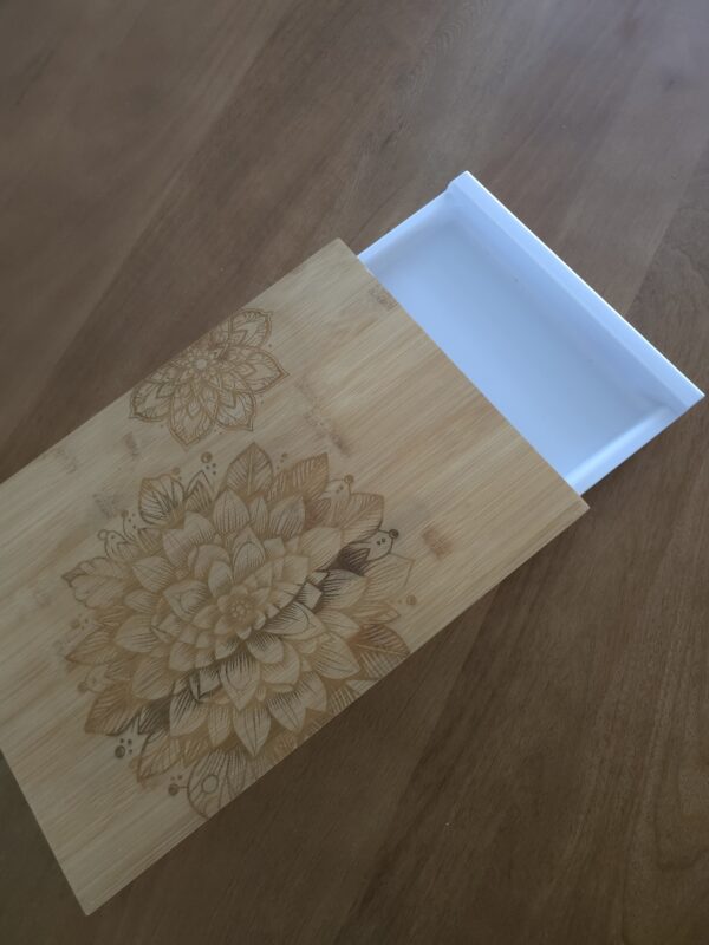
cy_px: 472
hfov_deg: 58.9
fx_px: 628
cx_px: 354
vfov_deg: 73.9
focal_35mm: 23
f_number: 1.7
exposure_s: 1/25
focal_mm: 6.3
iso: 640
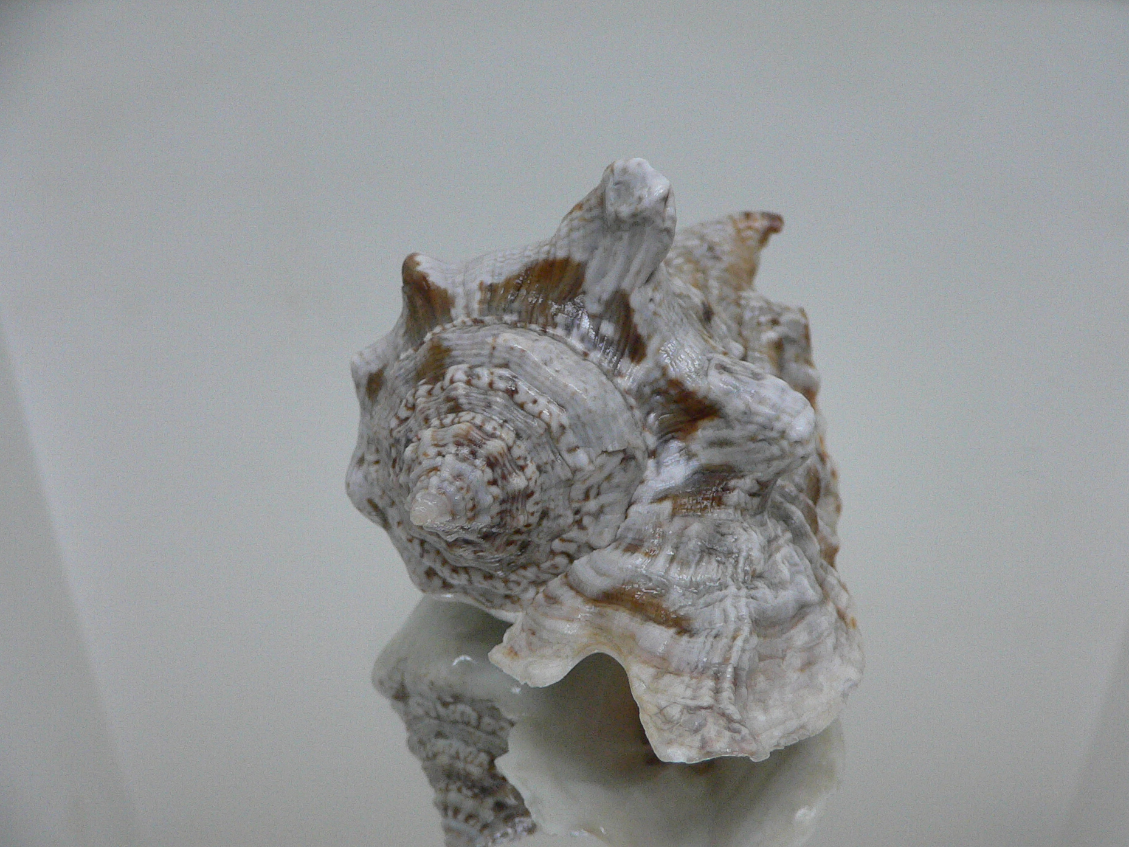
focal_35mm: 38
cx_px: 590
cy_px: 447
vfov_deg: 37.7
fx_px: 1239
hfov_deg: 49.0
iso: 200
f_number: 2.8
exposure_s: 1/60
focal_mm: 4.6
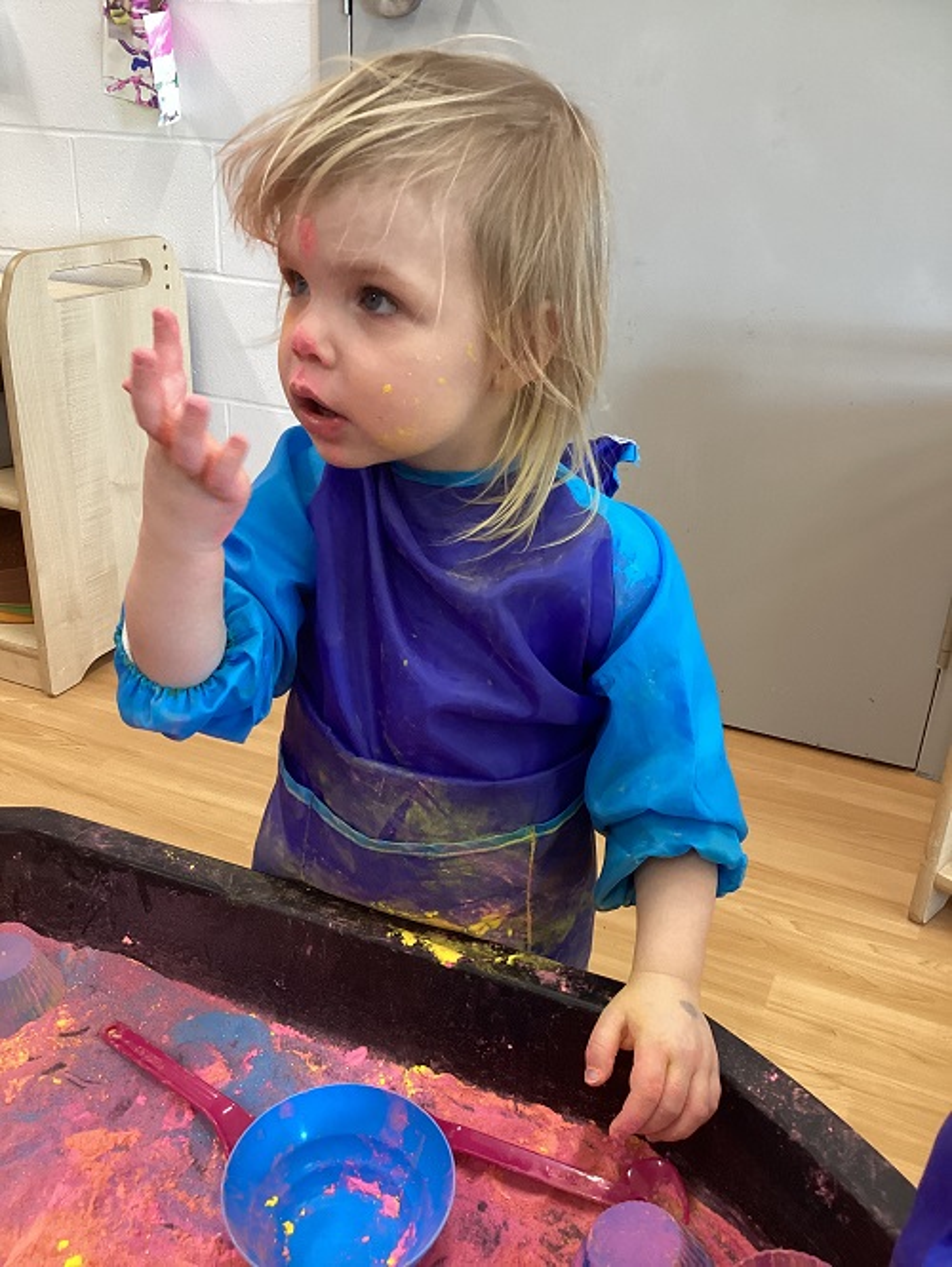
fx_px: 1136
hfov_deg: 45.5
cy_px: 634
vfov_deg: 58.3
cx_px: 476
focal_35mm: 31
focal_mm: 3.3
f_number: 2.4
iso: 200
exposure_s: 1/60
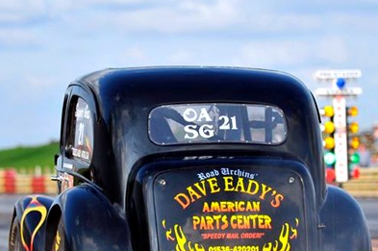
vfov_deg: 5.5
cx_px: 171
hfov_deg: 8.3
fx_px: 2611
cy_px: 198
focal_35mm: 249
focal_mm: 102
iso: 200
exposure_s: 1/2500
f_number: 2.8
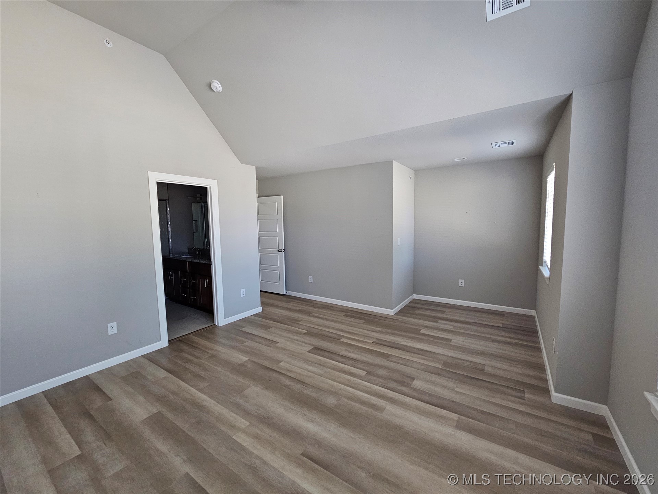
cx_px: 329
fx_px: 247
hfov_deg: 106.2
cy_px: 247
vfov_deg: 89.9
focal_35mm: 13
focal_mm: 2.2
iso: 250
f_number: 2.2
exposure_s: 1/77
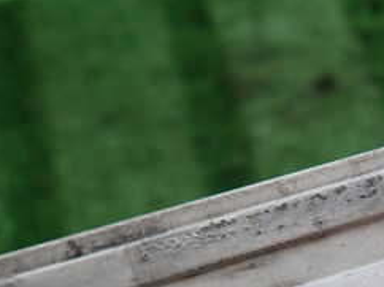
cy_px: 265
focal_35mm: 62
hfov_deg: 28.5
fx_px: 687
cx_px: 417
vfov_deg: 22.9
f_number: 2
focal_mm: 4.5
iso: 100
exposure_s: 1/80
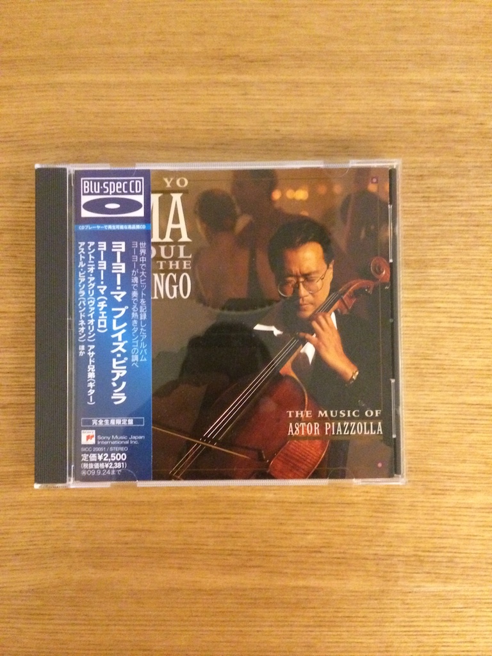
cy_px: 328
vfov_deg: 60.0
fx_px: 569
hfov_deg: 46.8
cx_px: 246
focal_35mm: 30
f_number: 2.2
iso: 1000
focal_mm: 4.12
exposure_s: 1/17
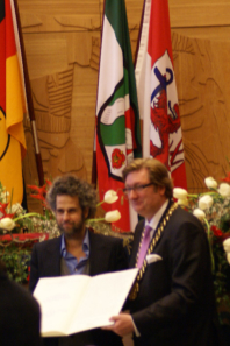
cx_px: 114
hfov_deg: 4.5
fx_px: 2930
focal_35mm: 306
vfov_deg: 6.7
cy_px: 172
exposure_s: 1/30
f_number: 4.5
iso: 400
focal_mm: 135
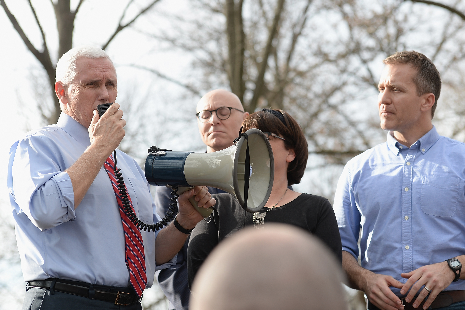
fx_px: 904
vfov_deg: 19.4
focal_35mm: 70
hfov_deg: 28.9
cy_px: 155
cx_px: 232
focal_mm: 70
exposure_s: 1/320
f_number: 3.2
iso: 125
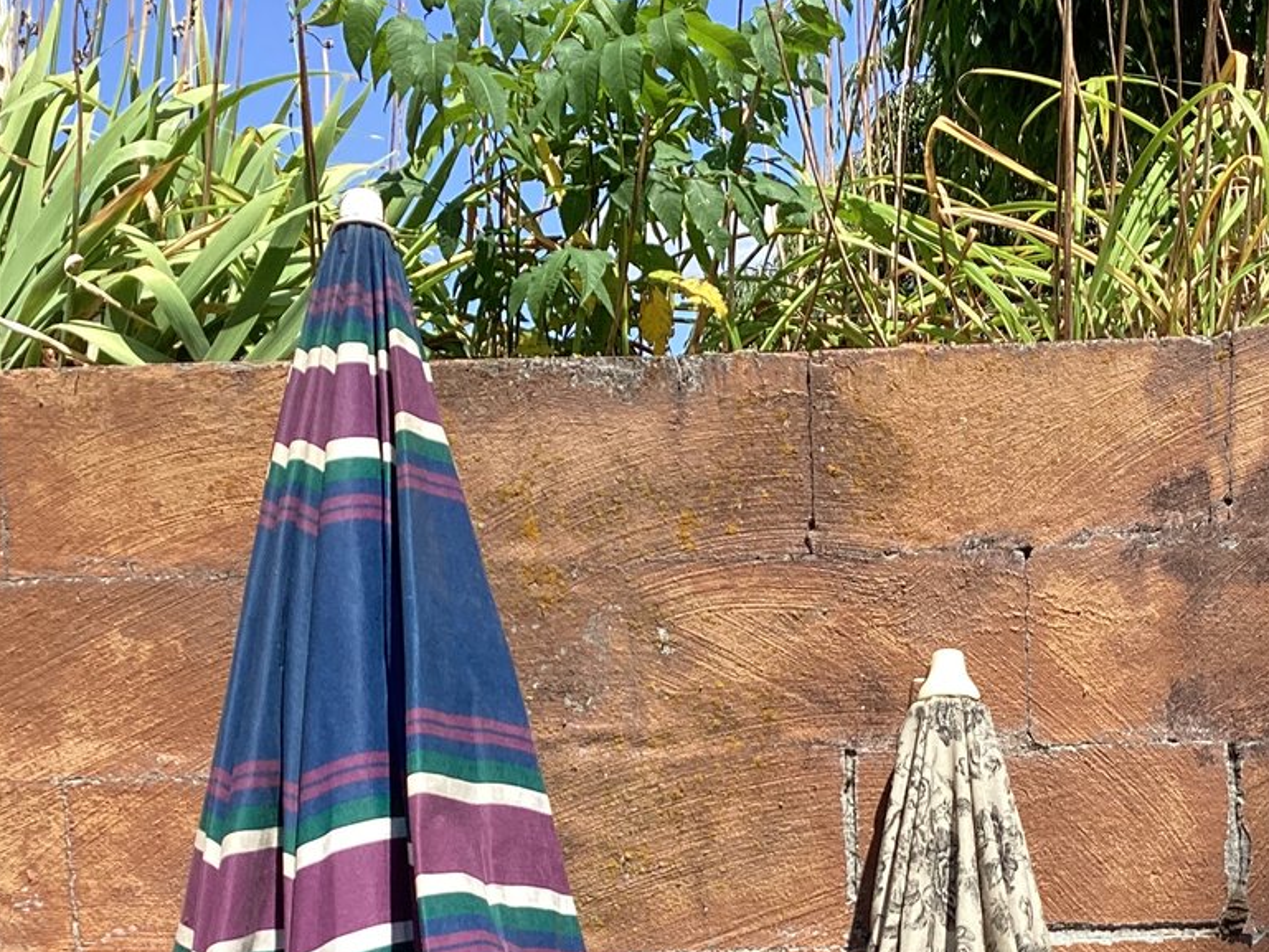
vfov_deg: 23.2
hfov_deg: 31.5
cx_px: 821
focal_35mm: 61
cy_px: 905
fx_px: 2237
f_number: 2.4
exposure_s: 1/684
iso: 25
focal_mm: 3.3
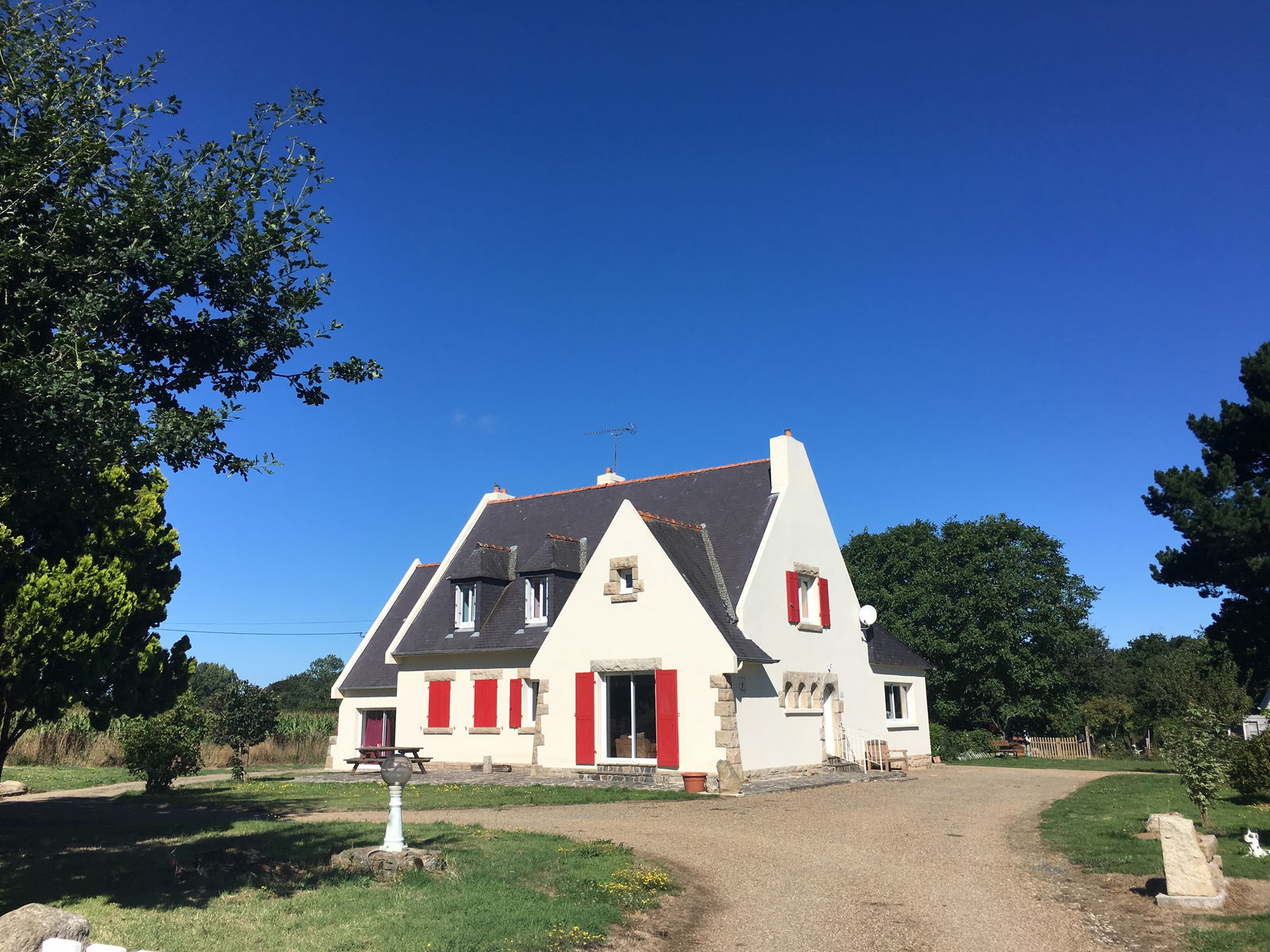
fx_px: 1064
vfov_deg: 48.2
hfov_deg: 61.7
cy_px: 476
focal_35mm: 29
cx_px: 635
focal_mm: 4.15
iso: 25
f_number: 2.2
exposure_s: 1/2564
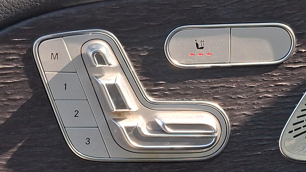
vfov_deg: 41.5
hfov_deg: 67.9
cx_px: 155
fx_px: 227
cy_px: 88
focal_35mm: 28
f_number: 1.8
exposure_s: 1/192
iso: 25
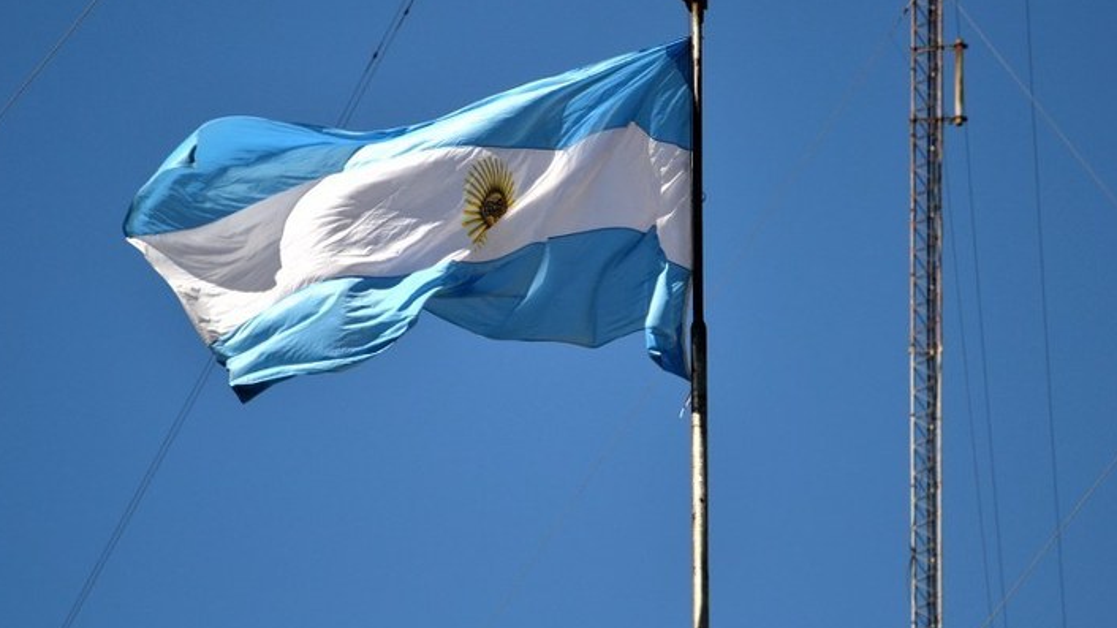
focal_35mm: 501
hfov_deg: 4.3
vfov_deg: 2.4
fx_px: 14838
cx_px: 549
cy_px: 250
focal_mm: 300
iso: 200
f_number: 5.6
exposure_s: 1/1600
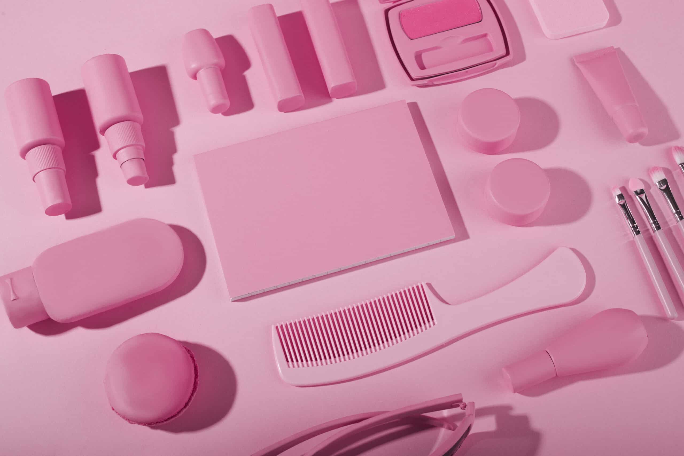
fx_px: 950
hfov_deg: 39.6
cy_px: 228
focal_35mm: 50
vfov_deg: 27.0
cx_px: 342
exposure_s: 1/100
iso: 100
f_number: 11
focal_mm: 50
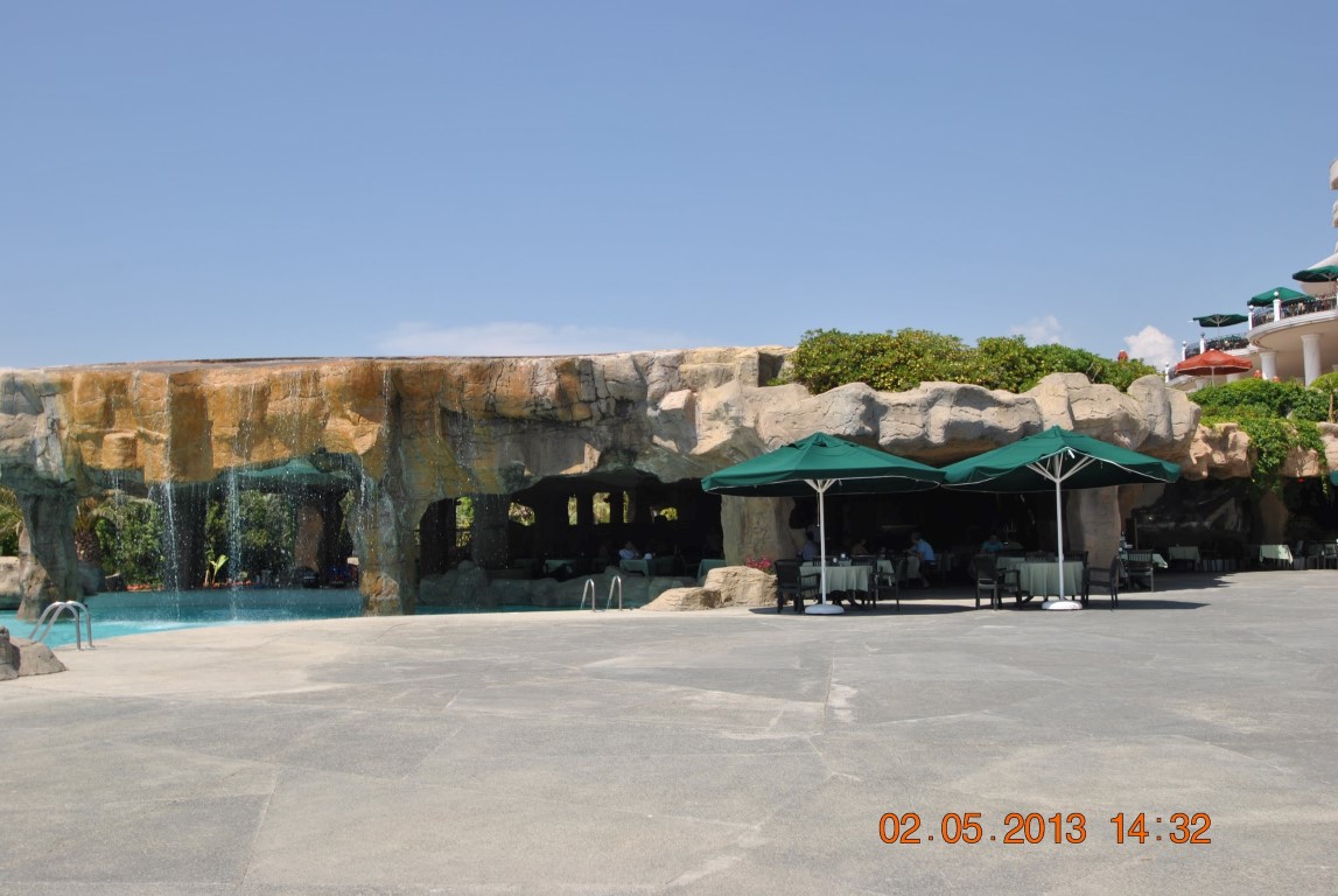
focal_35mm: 36
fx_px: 1340
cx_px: 669
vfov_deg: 37.0
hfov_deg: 53.1
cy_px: 448
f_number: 8
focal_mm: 24
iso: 100
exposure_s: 1/250
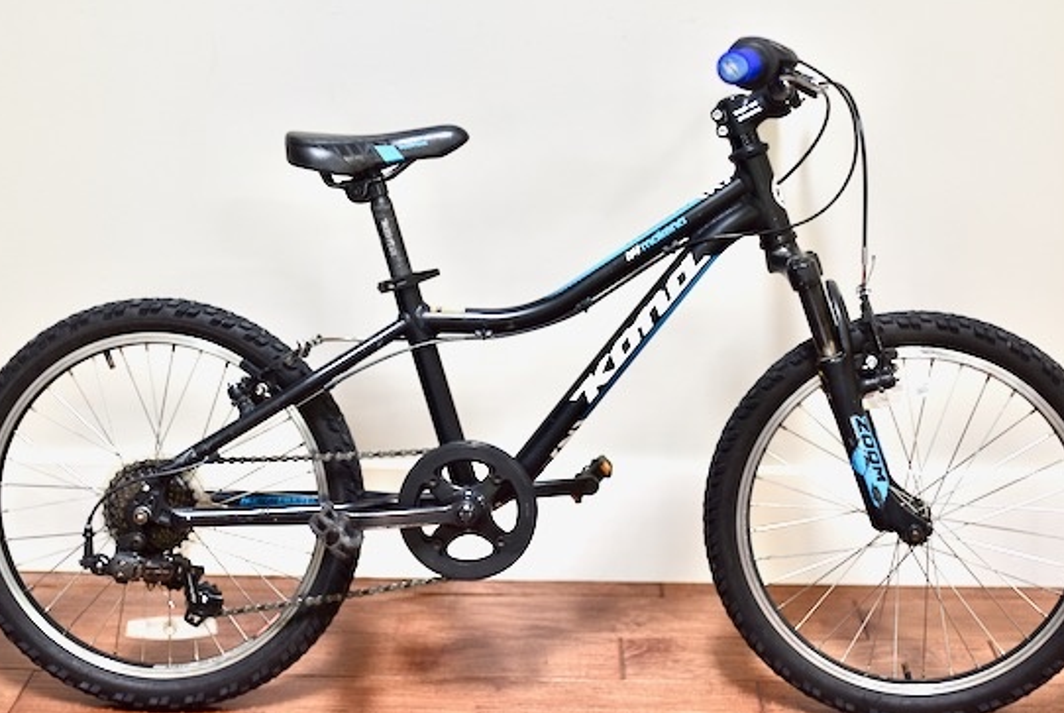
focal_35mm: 59
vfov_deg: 23.1
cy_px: 377
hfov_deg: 33.9
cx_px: 536
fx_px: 1746
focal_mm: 50
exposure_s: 1/100
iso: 160
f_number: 2.2
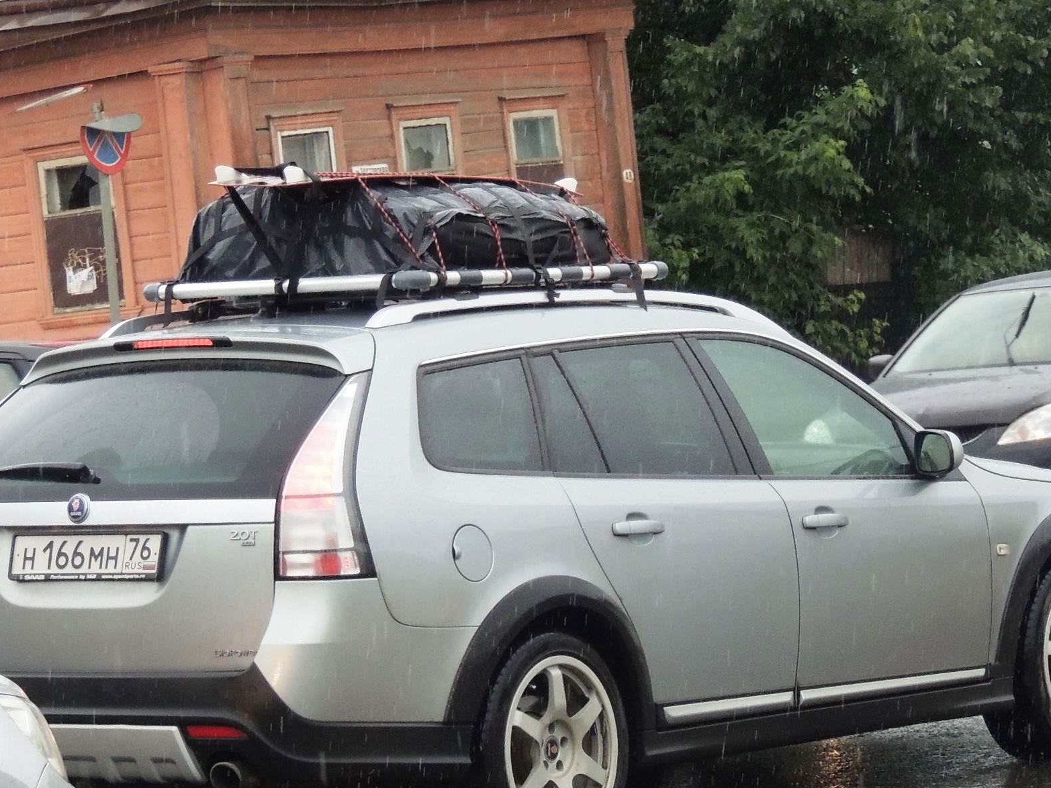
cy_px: 492
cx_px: 518
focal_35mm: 115
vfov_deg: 12.9
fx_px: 3492
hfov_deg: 17.1
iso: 360
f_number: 4.1
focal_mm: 16
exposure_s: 1/400
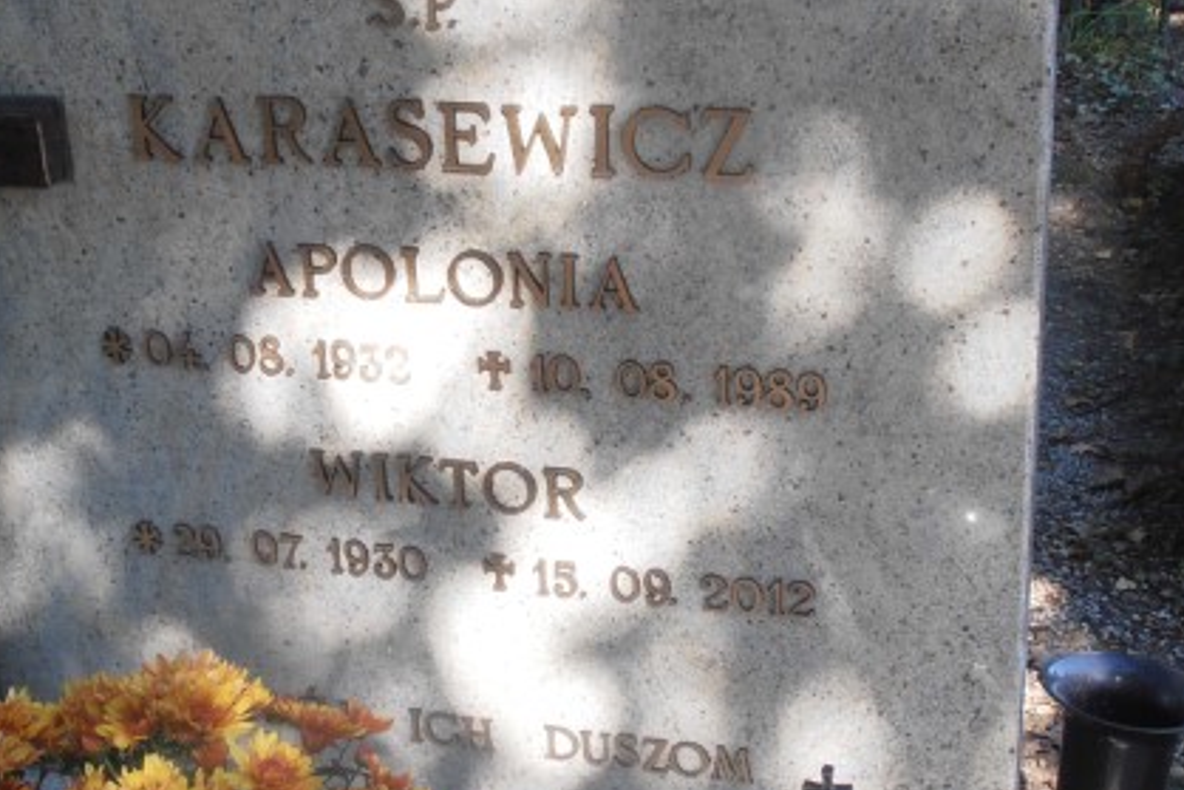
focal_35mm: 70
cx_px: 459
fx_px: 2303
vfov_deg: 19.5
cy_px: 379
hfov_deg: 28.7
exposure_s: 1/80
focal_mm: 7.87
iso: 80
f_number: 4.2
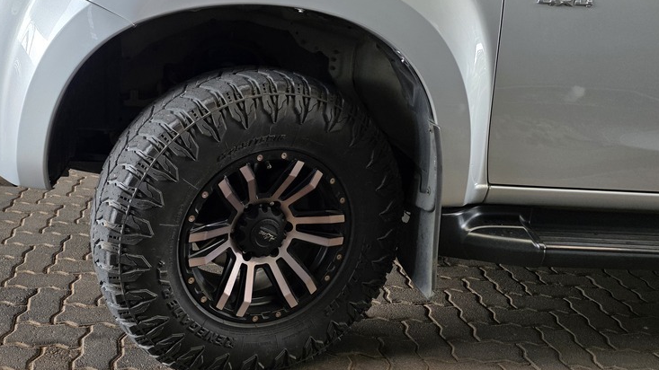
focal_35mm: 35
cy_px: 141
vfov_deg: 33.6
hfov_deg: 56.0
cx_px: 252
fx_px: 611
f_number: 1.7
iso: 200
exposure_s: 1/180
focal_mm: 6.25
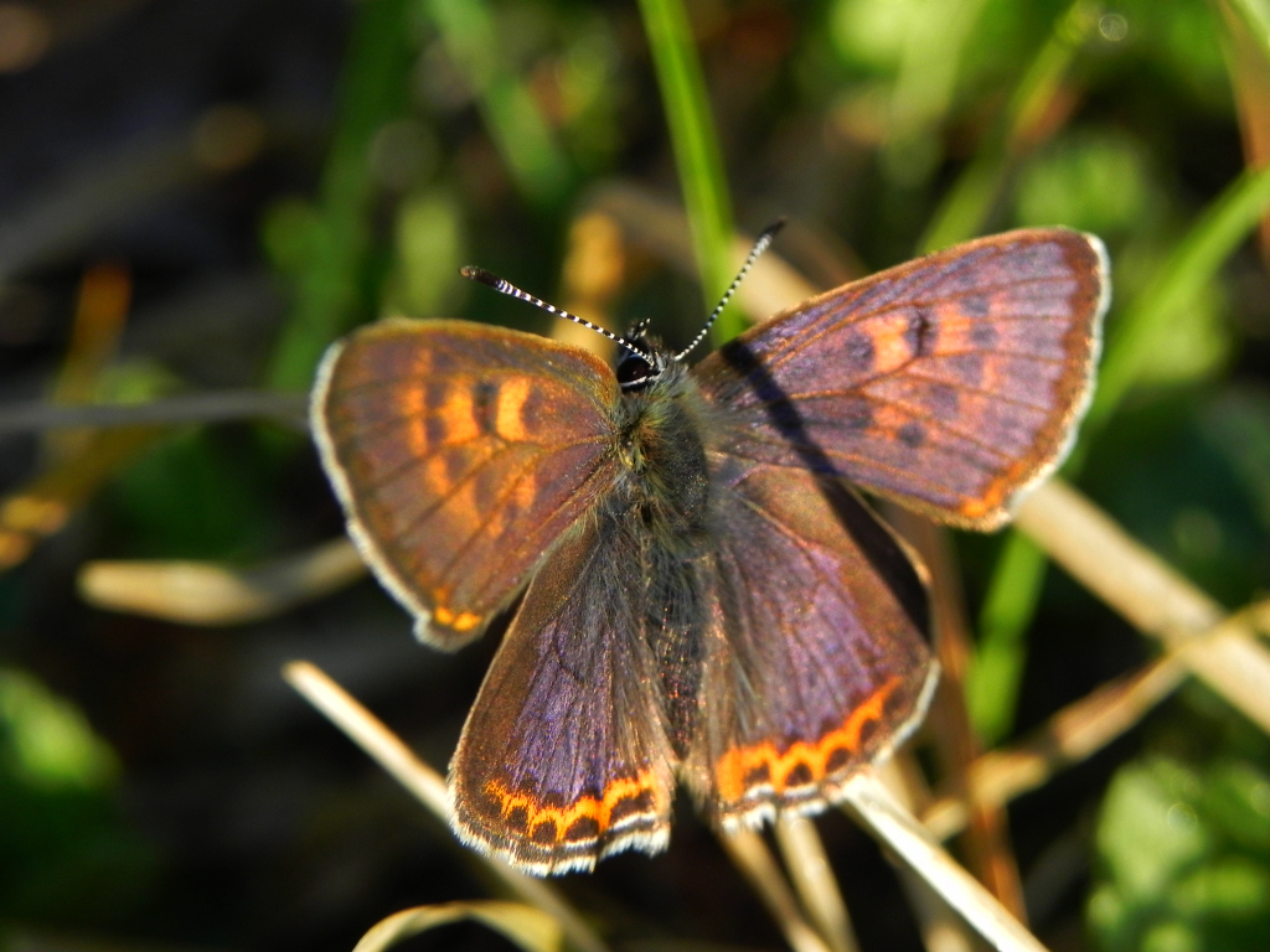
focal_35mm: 95
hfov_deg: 20.7
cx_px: 635
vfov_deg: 15.6
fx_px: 3485
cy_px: 476
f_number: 4
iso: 160
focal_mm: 16.9
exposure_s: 1/402
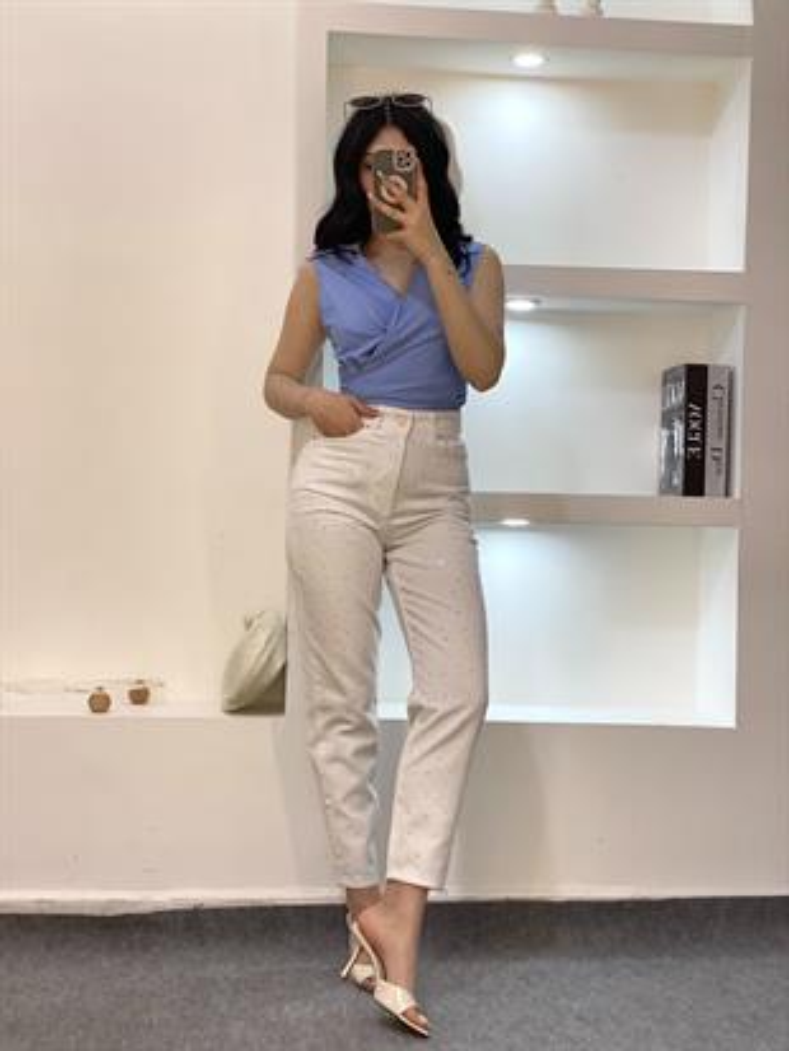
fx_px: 1579
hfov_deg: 28.0
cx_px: 394
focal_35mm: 52
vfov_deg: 36.8
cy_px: 526
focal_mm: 6
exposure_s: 1/100
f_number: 2
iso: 125
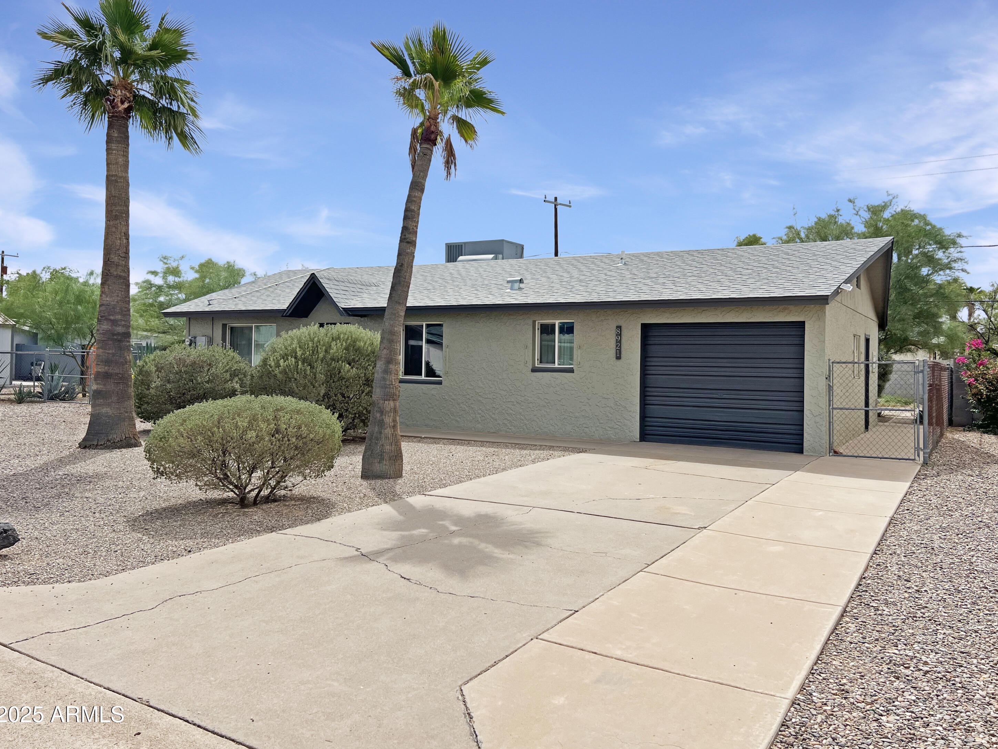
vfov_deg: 51.3
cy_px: 361
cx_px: 512
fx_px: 778
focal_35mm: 27
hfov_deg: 65.3
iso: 50
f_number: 1.5
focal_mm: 5.7
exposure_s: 1/11364
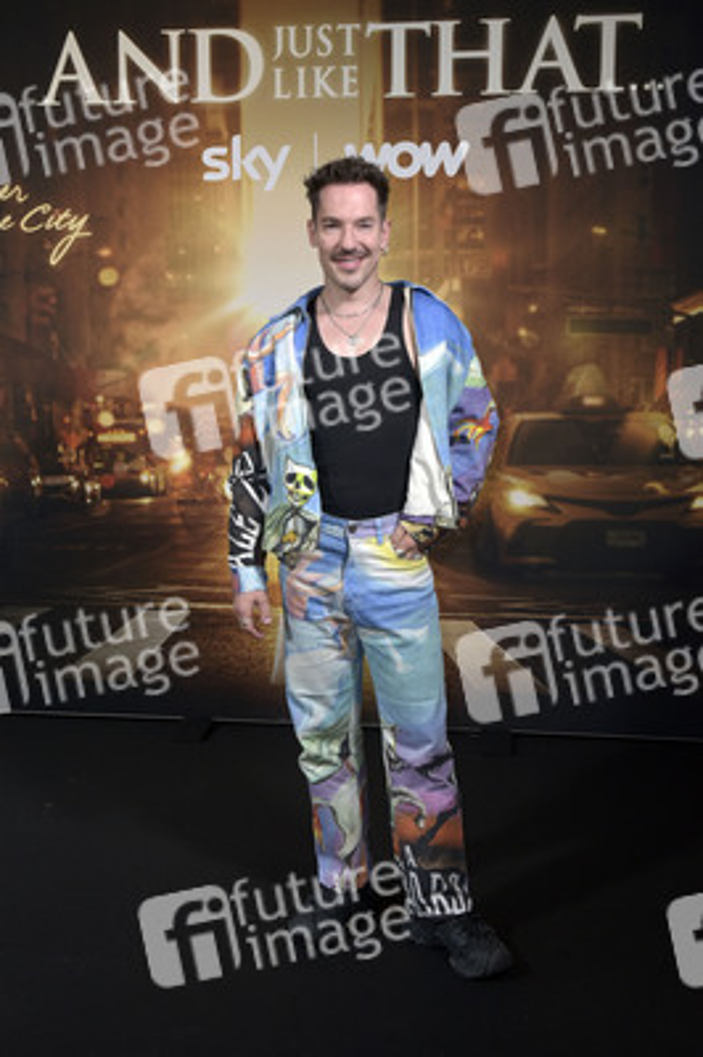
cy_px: 528
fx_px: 1056
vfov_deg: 53.2
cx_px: 352
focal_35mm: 36
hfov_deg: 36.8
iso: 640
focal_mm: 36
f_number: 5.6
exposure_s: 1/200
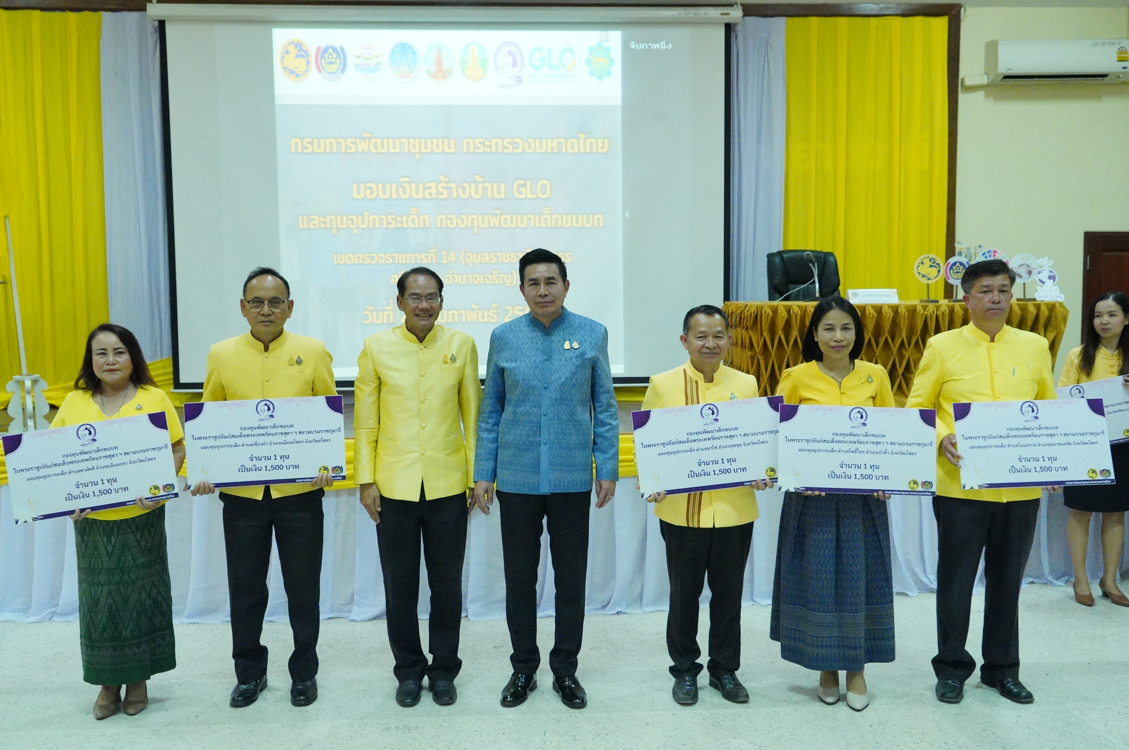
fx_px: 1097
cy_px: 375
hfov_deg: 54.5
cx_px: 564
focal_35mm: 35
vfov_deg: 37.8
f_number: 6.3
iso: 12800
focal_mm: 35
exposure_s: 1/125
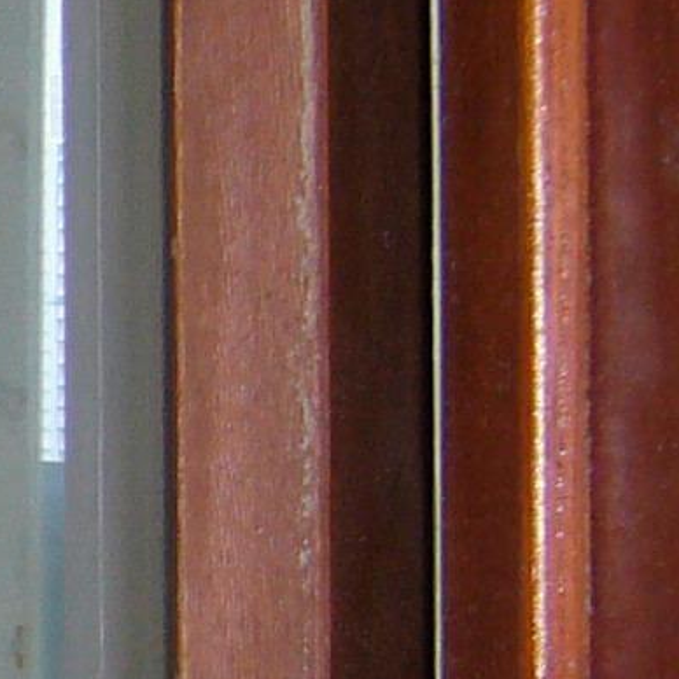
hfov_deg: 7.8
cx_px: -1139
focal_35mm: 204
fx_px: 4527
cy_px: 707
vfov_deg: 8.5
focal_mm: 5.8
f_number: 2.8
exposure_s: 1/60
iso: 100
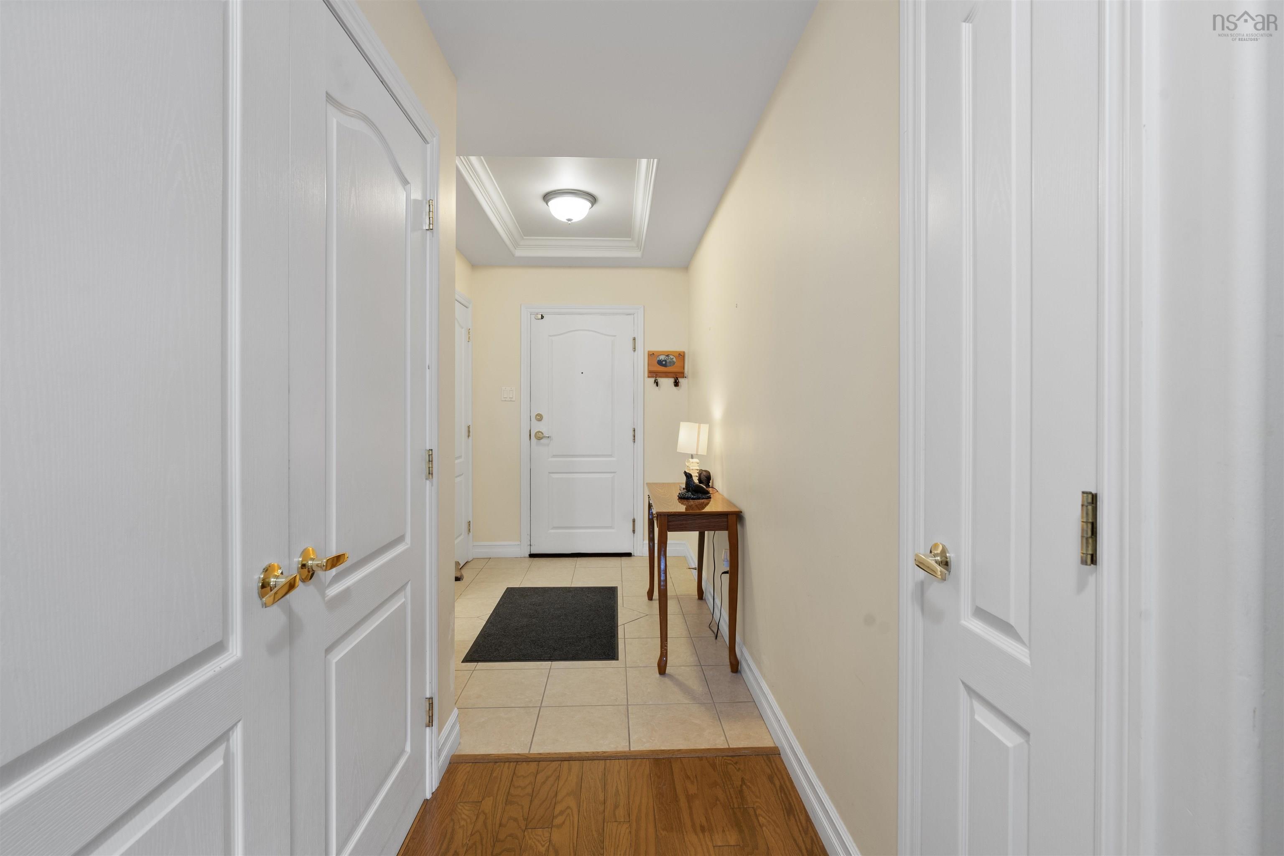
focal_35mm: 16
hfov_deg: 96.7
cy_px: 428
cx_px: 642
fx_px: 571
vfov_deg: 73.7
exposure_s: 1/2.5
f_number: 8
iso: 400
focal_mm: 16
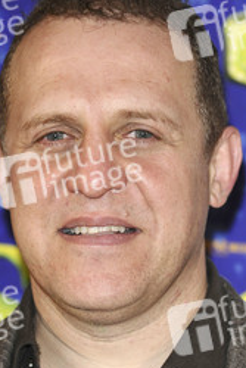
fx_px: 2948
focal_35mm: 288
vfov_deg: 7.1
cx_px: 110
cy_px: 247
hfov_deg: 4.8
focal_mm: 120
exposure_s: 1/200
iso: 320
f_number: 4
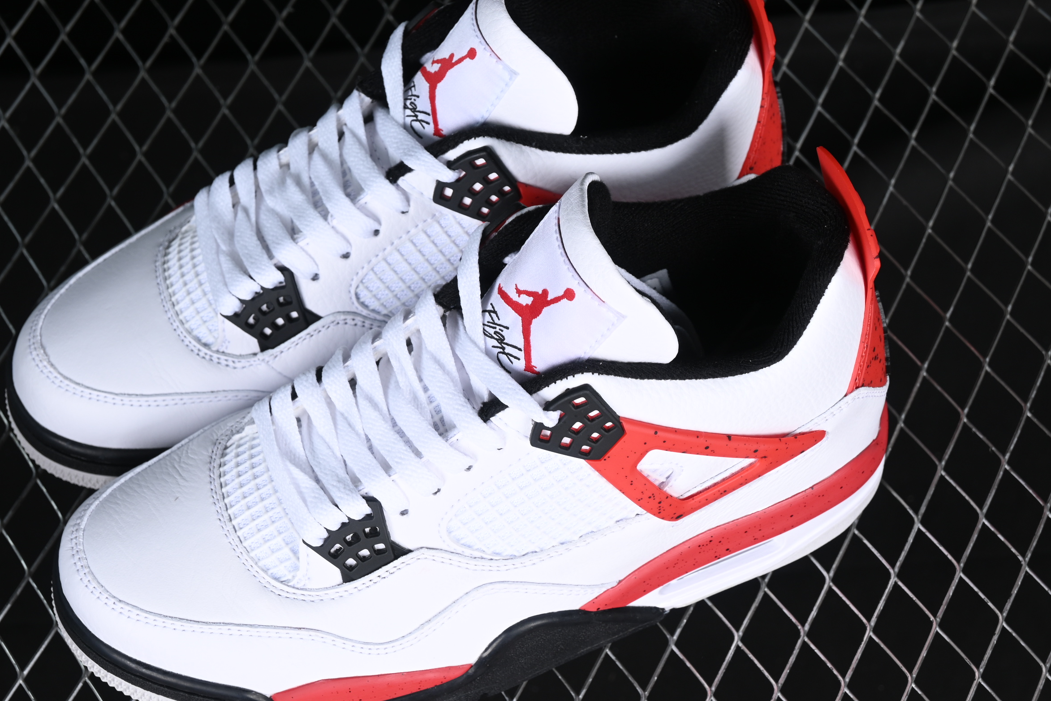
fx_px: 2598
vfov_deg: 15.4
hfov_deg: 22.8
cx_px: 436
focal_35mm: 89
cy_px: 340
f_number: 7.1
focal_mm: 50
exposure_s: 1/80
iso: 160
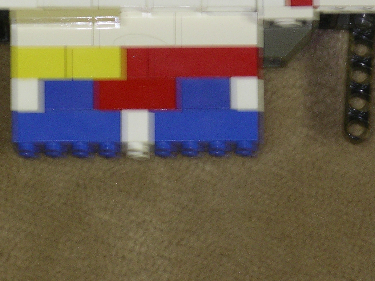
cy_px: 149
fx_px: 4311
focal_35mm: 398
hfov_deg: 5.0
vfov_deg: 3.7
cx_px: 128
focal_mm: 39
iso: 200
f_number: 4.6
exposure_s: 1/8
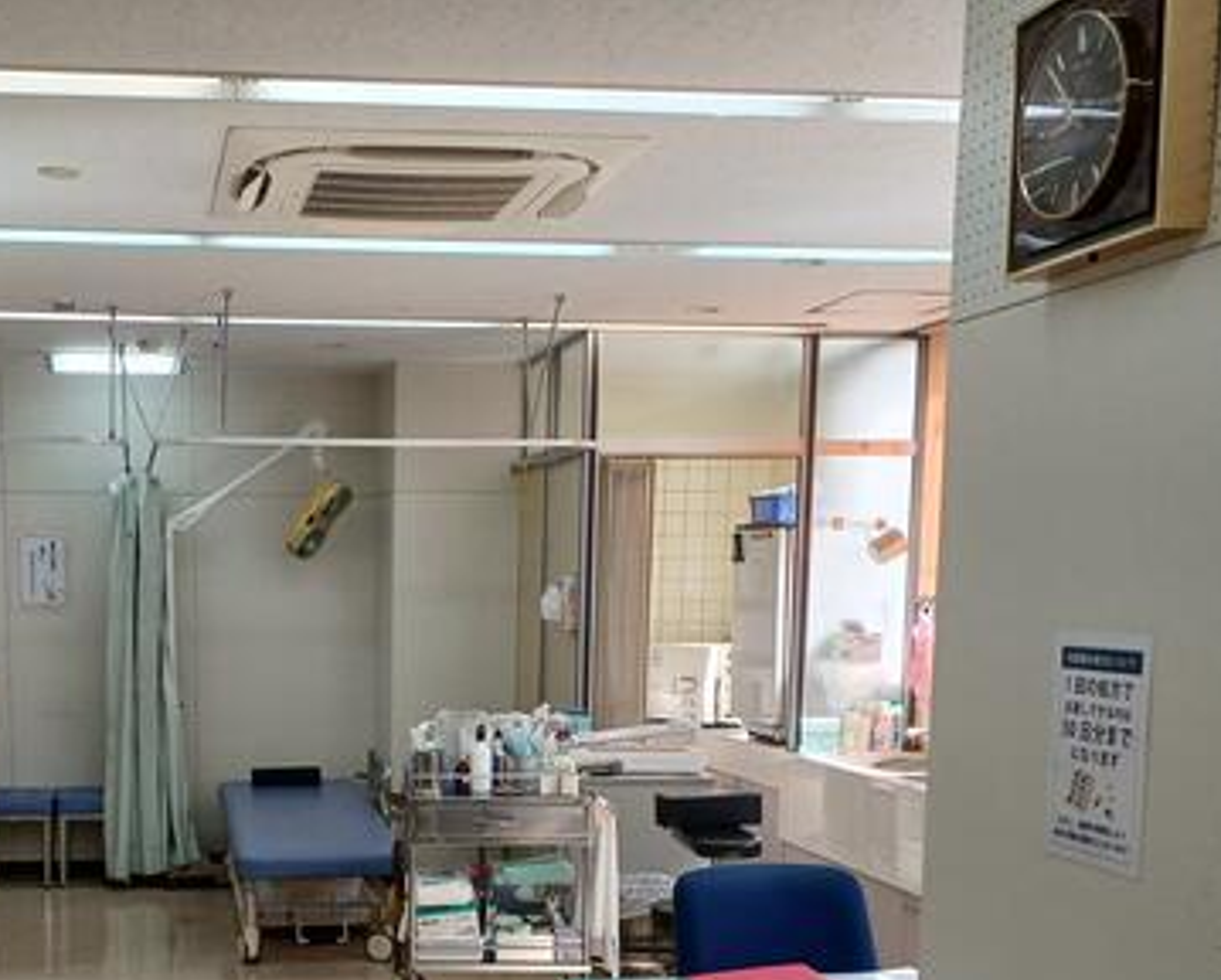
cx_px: 269
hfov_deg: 40.5
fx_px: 1592
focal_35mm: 44
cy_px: 759
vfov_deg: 33.4
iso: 64
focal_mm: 3.58
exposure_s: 1/119
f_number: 1.9
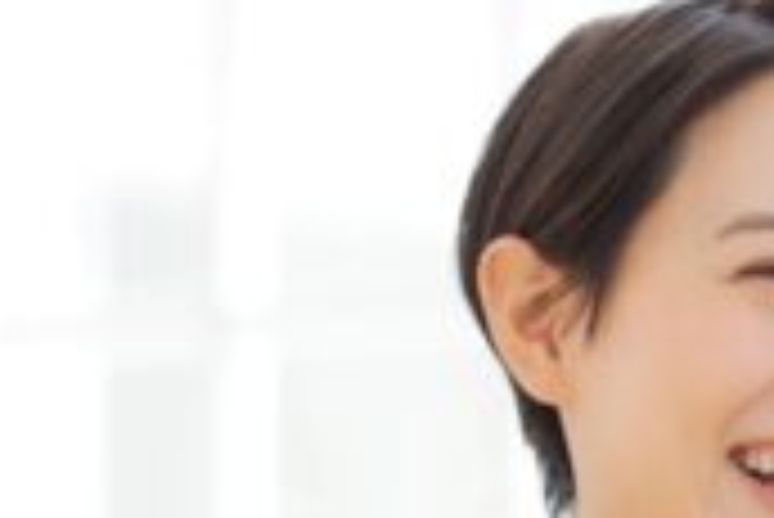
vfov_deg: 2.9
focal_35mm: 471
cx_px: 1138
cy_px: 739
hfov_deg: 4.3
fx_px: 10135
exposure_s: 1/320
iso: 250
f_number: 3.5
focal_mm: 135
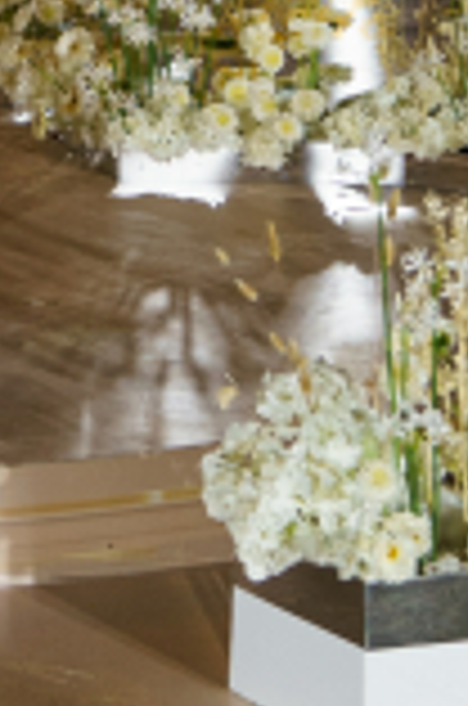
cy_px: -396
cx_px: -346
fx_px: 2703
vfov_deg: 13.9
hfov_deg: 9.5
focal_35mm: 138
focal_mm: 24
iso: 800
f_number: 2.8
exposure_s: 1/100
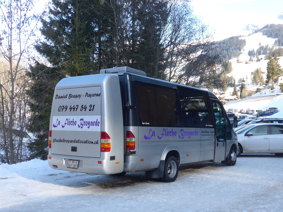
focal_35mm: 44
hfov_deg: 42.9
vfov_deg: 32.9
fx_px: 360
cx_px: 142
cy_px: 106
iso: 80
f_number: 2.8
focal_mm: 9
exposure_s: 1/250
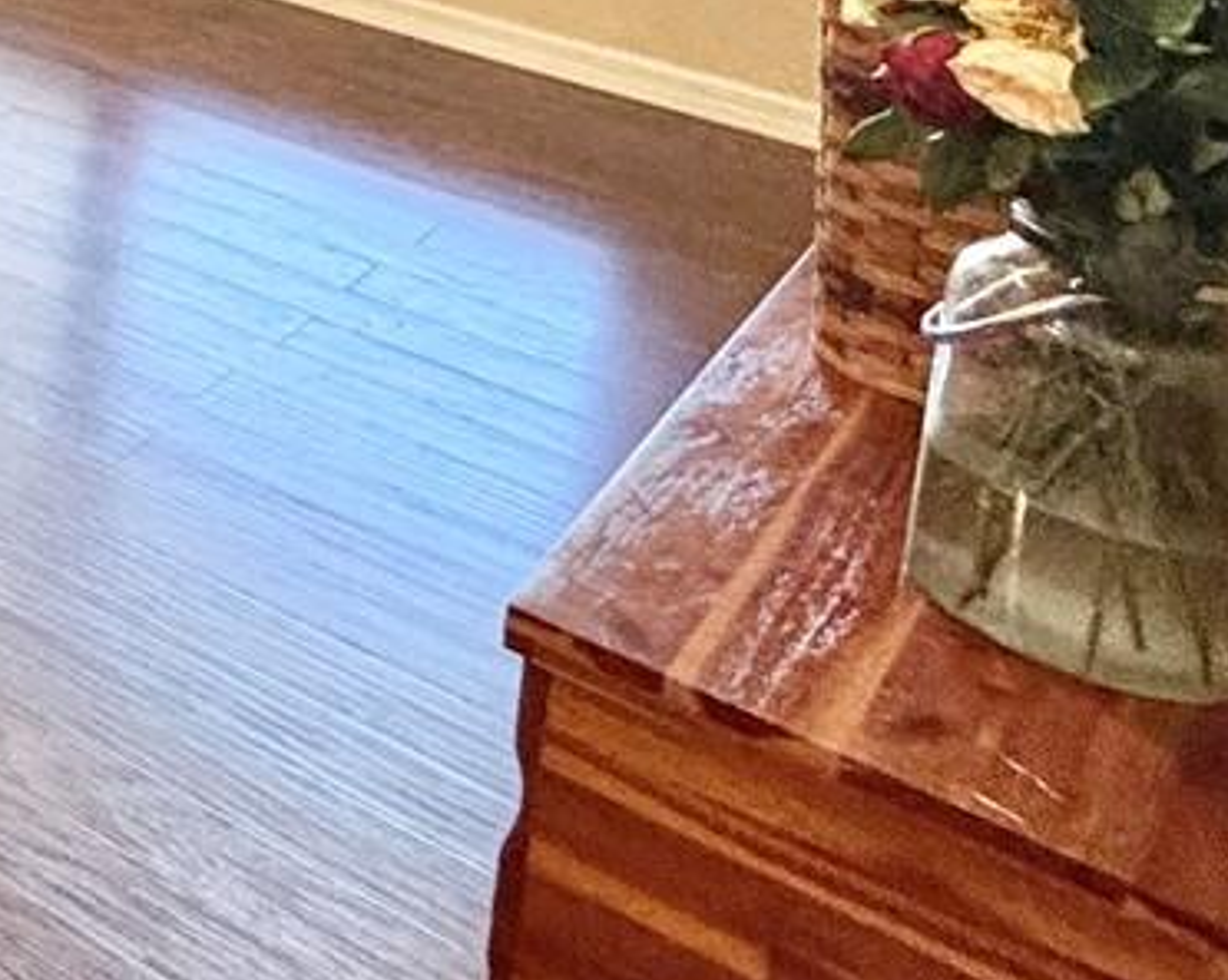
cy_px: -520
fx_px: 2142
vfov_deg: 21.4
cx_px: -990
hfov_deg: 21.2
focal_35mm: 59
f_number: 2.2
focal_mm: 2.22
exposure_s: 1/60
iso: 250
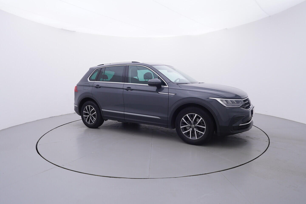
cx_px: 153
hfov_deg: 77.3
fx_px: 191
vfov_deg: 56.2
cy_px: 102
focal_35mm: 22
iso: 200
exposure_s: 1/80
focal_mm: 15
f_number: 5
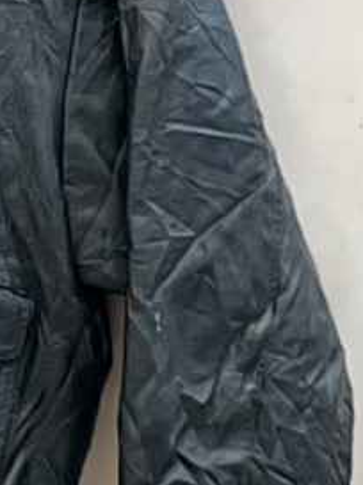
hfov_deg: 12.4
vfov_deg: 18.3
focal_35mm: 107
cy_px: 110
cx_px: -320
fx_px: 1500
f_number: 1.6
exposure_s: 1/60
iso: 100
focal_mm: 5.1
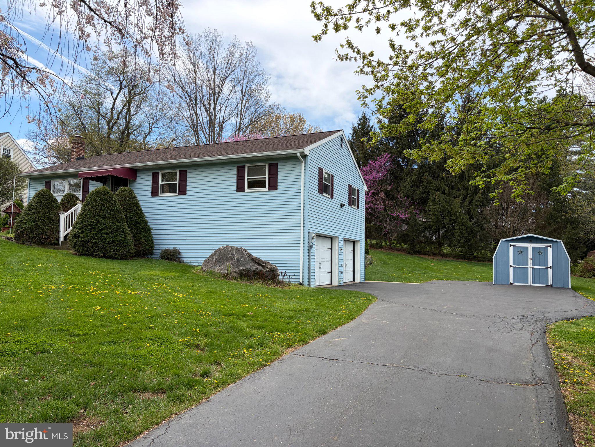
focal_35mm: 26
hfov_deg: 67.3
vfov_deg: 53.1
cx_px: 298
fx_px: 447
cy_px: 224
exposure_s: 1/2012
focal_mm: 5.96
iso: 64
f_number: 1.6
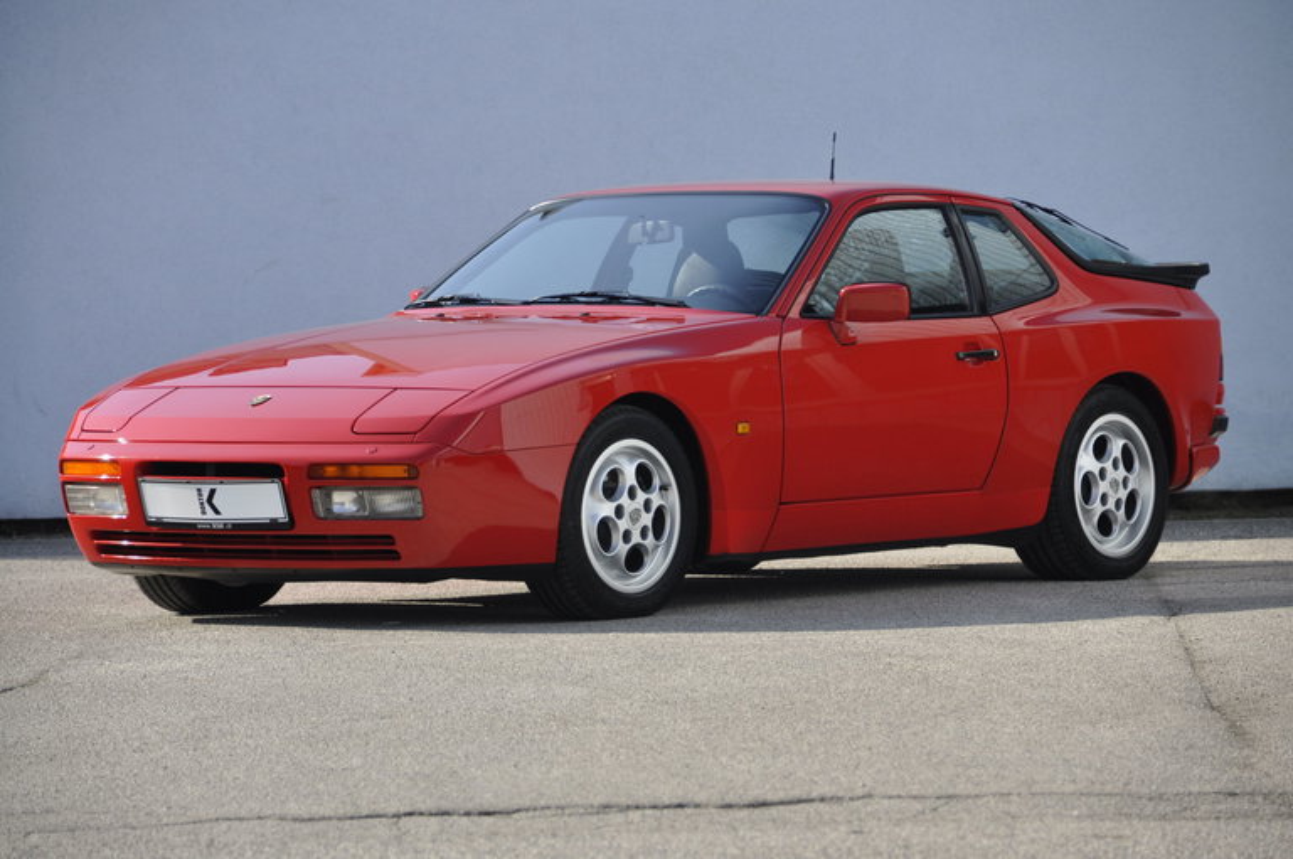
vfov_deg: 7.3
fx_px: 6726
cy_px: 430
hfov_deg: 11.0
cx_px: 646
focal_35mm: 188
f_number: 6
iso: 500
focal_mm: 125
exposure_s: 1/400
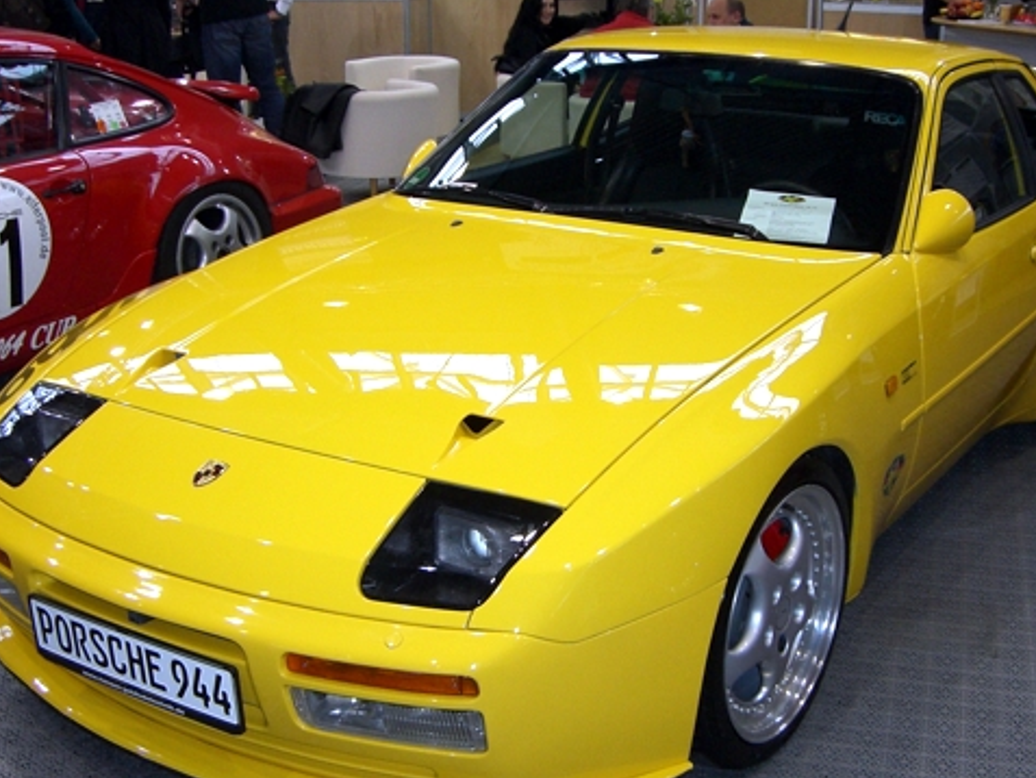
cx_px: 549
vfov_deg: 28.6
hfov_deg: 37.5
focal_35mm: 51
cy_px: 432
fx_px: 1527
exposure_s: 1/80
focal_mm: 6.2
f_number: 2.7
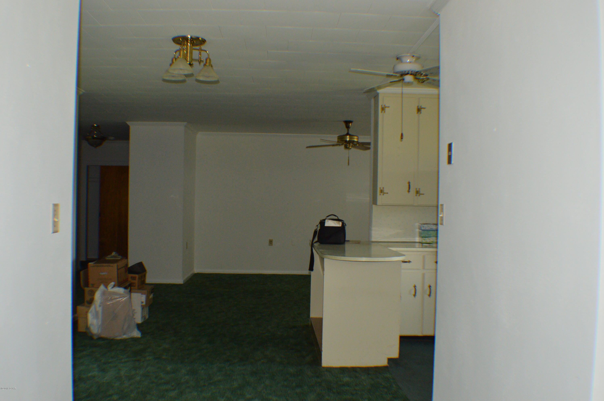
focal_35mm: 42
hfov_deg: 46.4
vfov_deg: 31.8
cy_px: 200
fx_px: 704
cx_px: 302
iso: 1250
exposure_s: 1/60
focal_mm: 28
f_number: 4.5
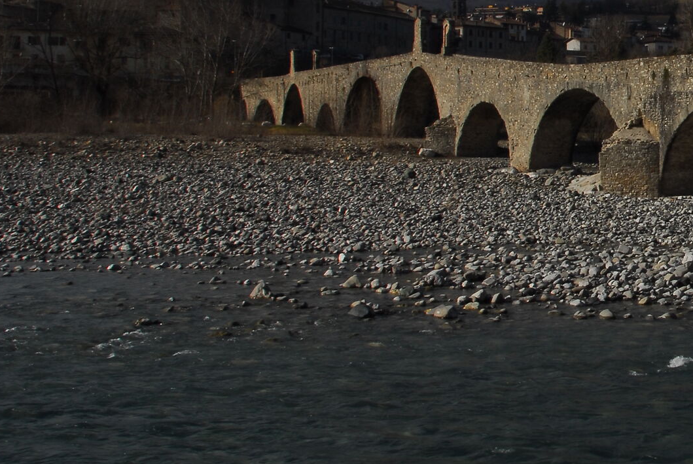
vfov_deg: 19.9
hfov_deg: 27.1
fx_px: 1311
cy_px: 123
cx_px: 768
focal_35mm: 68
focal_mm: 20
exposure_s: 1/80
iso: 100
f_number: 14
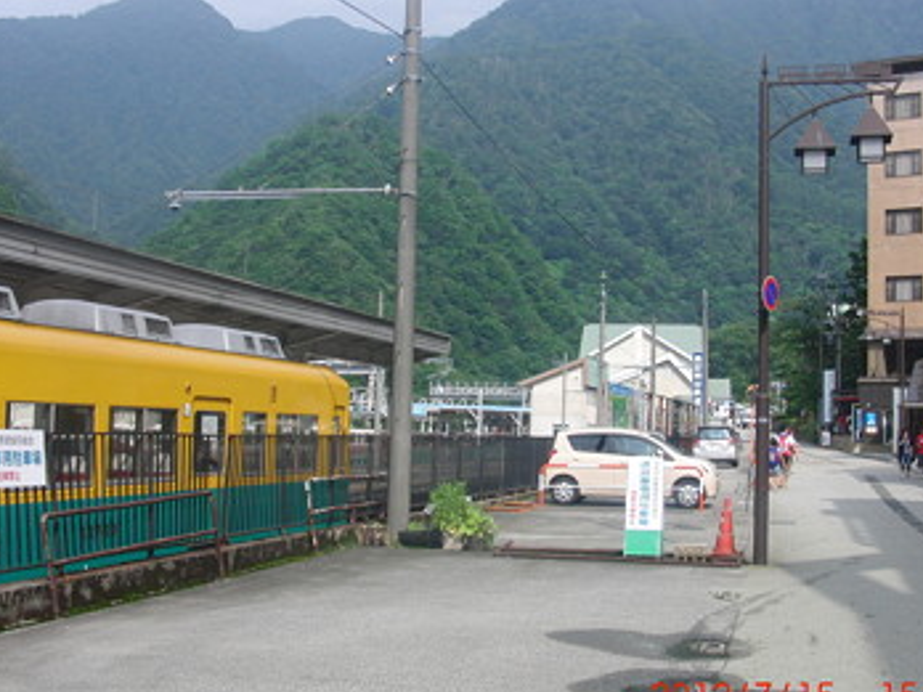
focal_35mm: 48
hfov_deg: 39.7
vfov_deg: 30.3
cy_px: 339
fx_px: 1280
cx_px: 455
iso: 100
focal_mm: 6.42
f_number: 8.5
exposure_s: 1/200
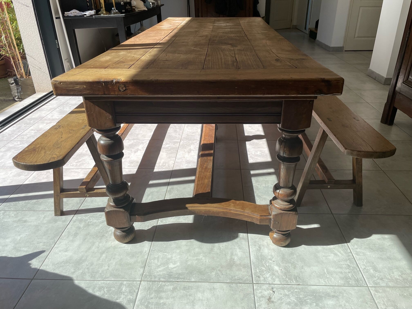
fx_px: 309
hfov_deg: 67.3
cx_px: 206
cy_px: 154
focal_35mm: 26
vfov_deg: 53.1
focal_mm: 4.2
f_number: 1.6
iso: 32
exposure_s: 1/1715
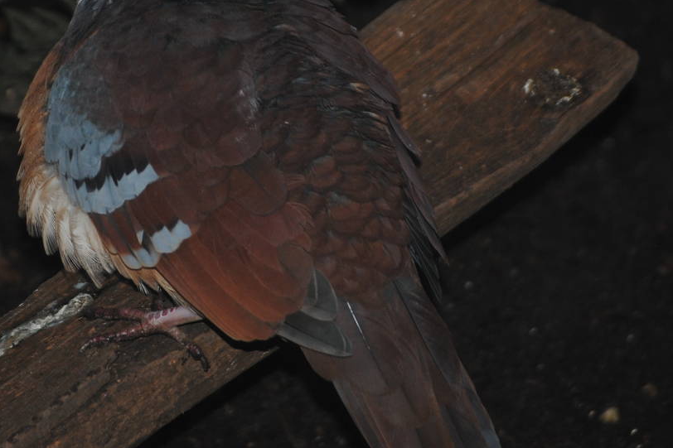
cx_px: 184
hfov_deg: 7.0
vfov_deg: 4.6
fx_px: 5532
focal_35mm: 296
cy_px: 51
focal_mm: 100
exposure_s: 1/60
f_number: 4.5
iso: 200
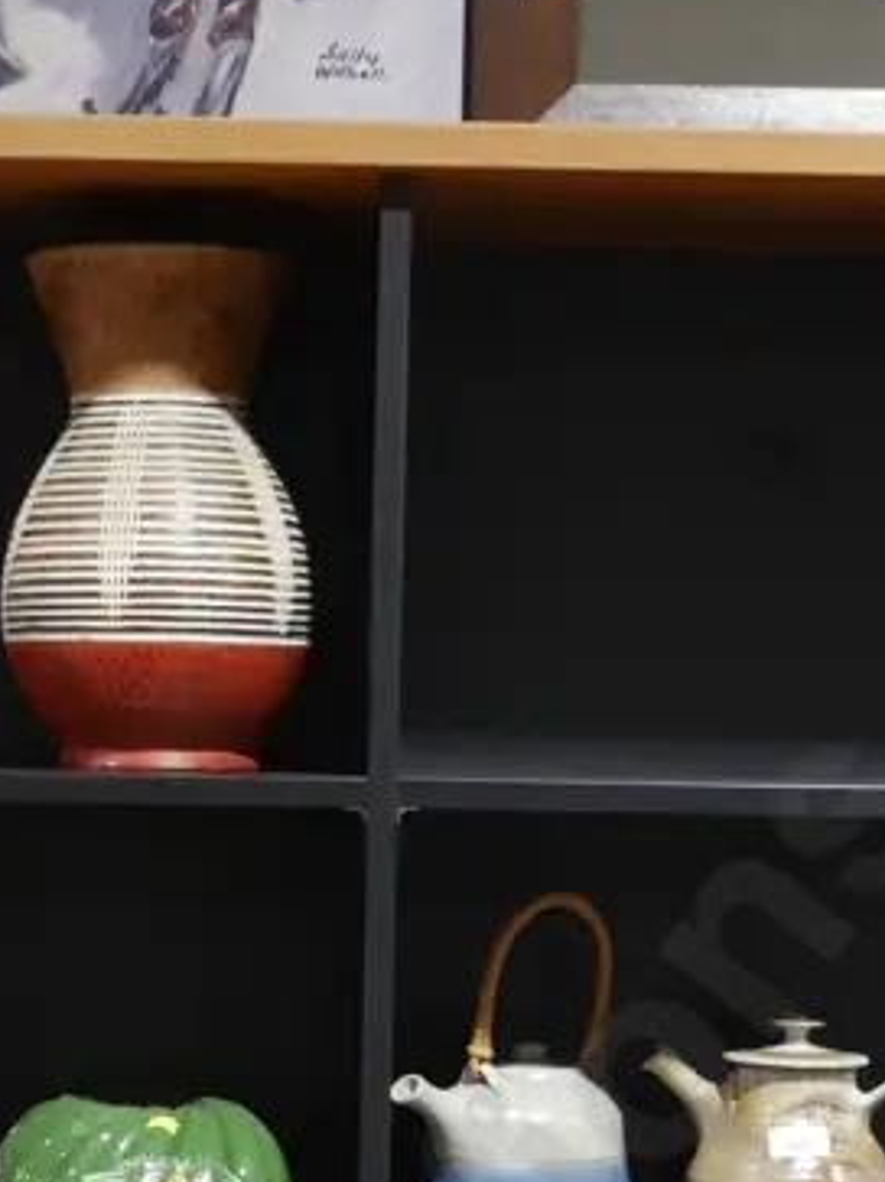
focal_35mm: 96
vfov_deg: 19.2
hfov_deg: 15.4
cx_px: 360
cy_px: 1465
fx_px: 3274
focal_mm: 17
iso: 800
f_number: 4
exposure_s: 1/60
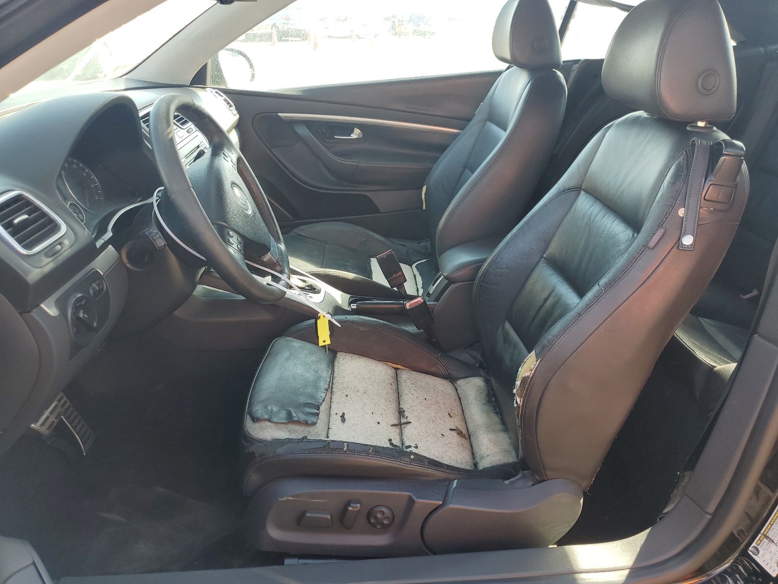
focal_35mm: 26
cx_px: 389
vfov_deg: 53.1
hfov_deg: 67.3
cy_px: 292
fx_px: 584
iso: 50
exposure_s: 1/196
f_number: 1.5
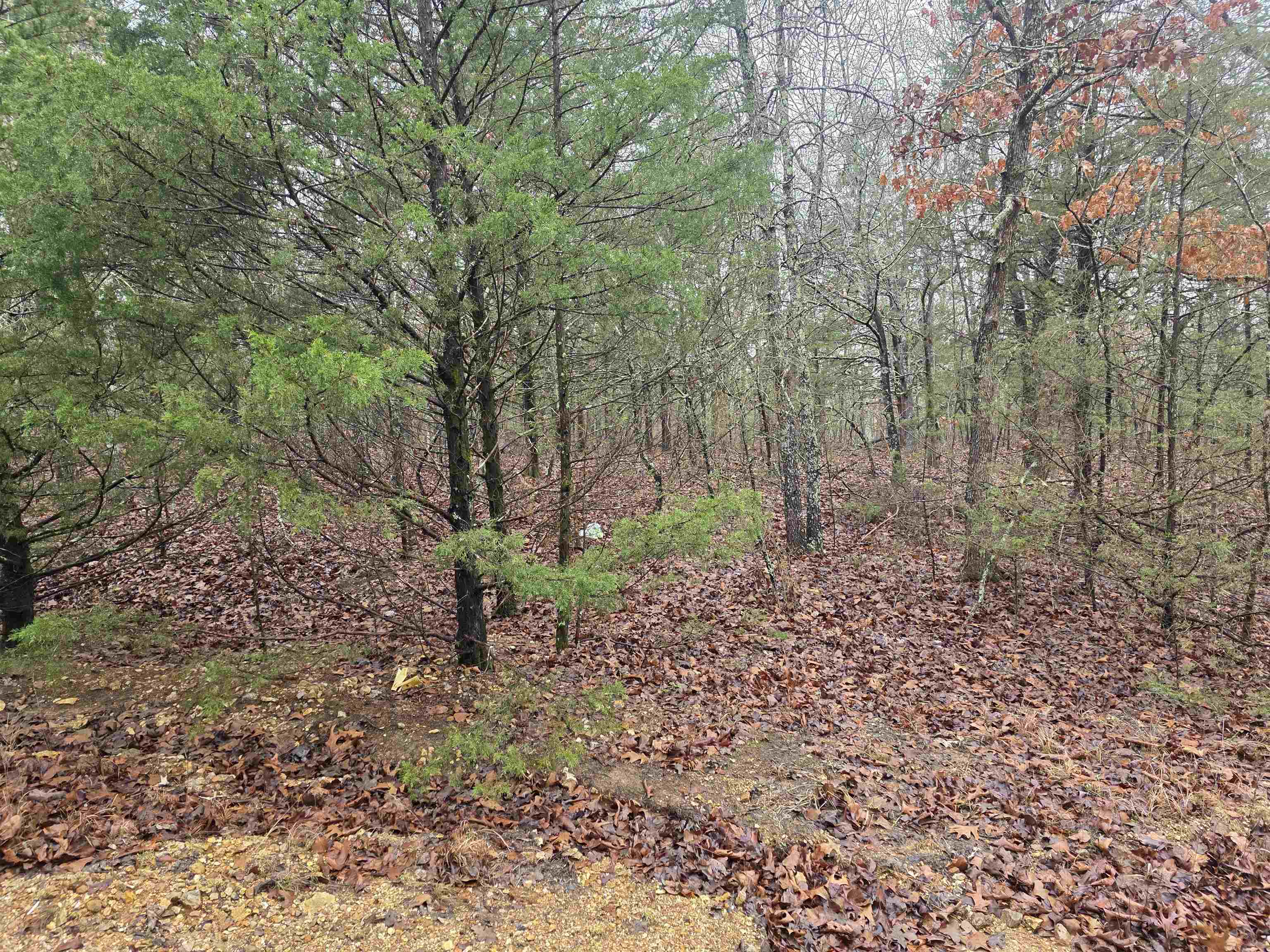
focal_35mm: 23
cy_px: 476
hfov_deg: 73.9
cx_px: 635
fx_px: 844
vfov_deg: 58.9
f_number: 1.7
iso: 160
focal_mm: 6.3
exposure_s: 1/180
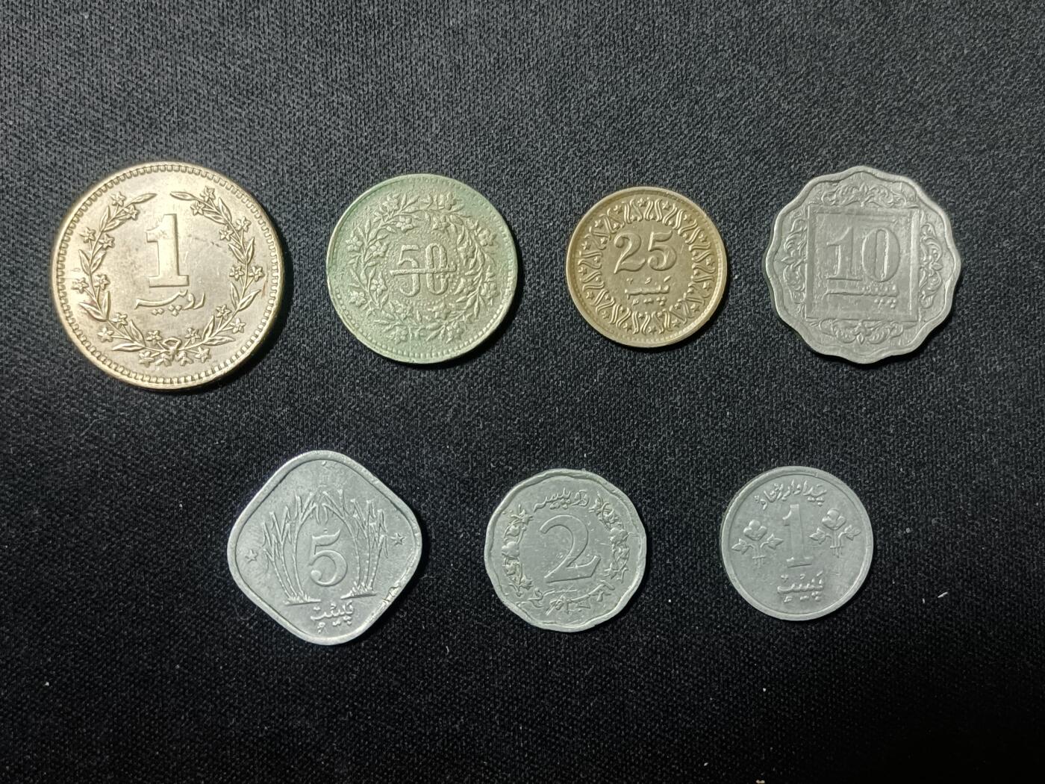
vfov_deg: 40.7
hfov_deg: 52.6
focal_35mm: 35
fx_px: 1057
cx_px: 522
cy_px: 392
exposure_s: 1/33.3
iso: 1287
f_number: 1.8
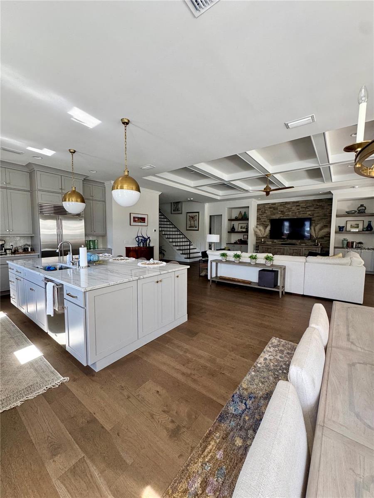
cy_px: 249
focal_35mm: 14
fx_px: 202
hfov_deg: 85.7
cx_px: 187
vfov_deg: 102.1
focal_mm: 2.22
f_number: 2.2
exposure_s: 1/99
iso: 200
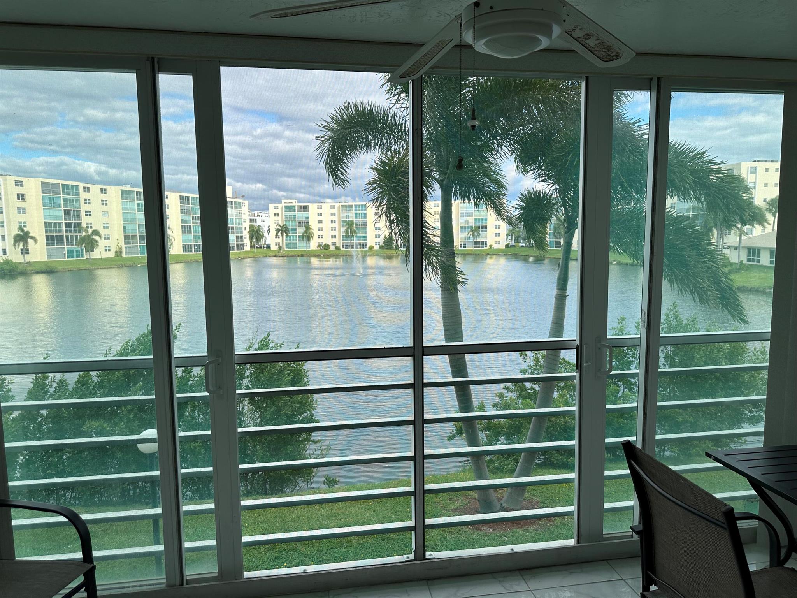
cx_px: 398
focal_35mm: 24
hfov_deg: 71.6
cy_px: 299
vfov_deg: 56.8
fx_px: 553
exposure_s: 1/1639
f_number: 1.78
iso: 80
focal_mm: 6.86
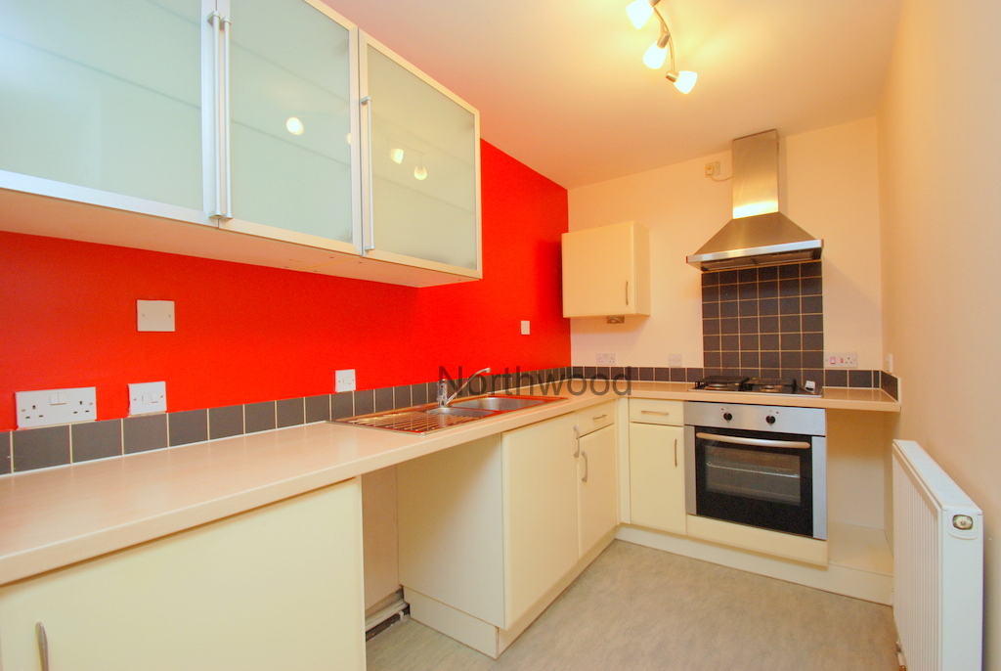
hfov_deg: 100.3
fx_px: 418
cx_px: 500
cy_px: 336
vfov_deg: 77.5
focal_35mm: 15
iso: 400
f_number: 6.3
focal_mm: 10
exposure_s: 1/60
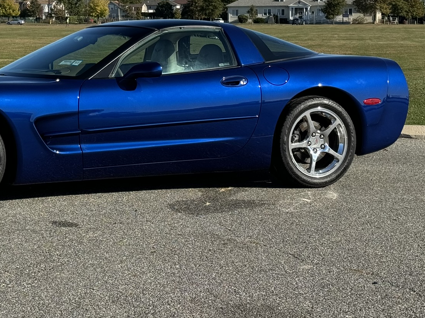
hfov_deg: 21.8
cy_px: 78
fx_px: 1092
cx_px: 89
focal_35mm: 89
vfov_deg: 16.5
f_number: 1.78
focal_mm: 6.76
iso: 64
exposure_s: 1/3817
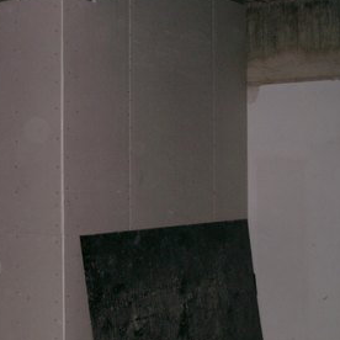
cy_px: 191
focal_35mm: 71
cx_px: 134
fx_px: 789
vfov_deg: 24.3
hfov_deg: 24.3
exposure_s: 1/60
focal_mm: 7.6
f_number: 2.6
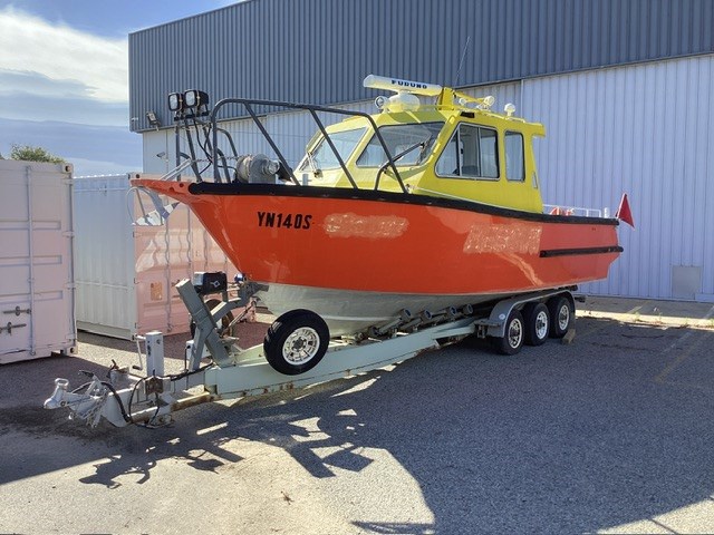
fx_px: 639
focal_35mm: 31
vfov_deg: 45.4
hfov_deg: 58.4
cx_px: 357
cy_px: 268
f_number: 2.4
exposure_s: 1/562
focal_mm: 3.3
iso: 25
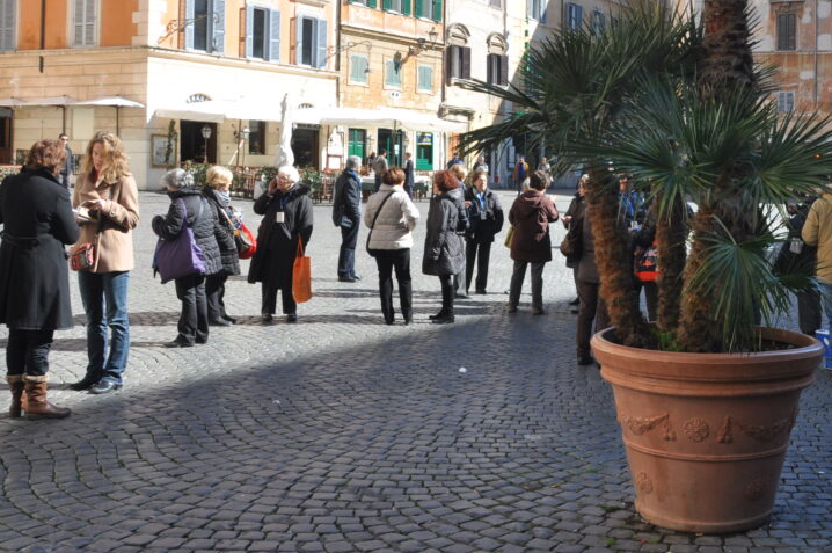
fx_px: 1016
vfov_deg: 30.1
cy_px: 162
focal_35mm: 44
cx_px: 623
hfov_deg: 43.1
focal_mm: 18
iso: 200
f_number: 11
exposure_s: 1/125
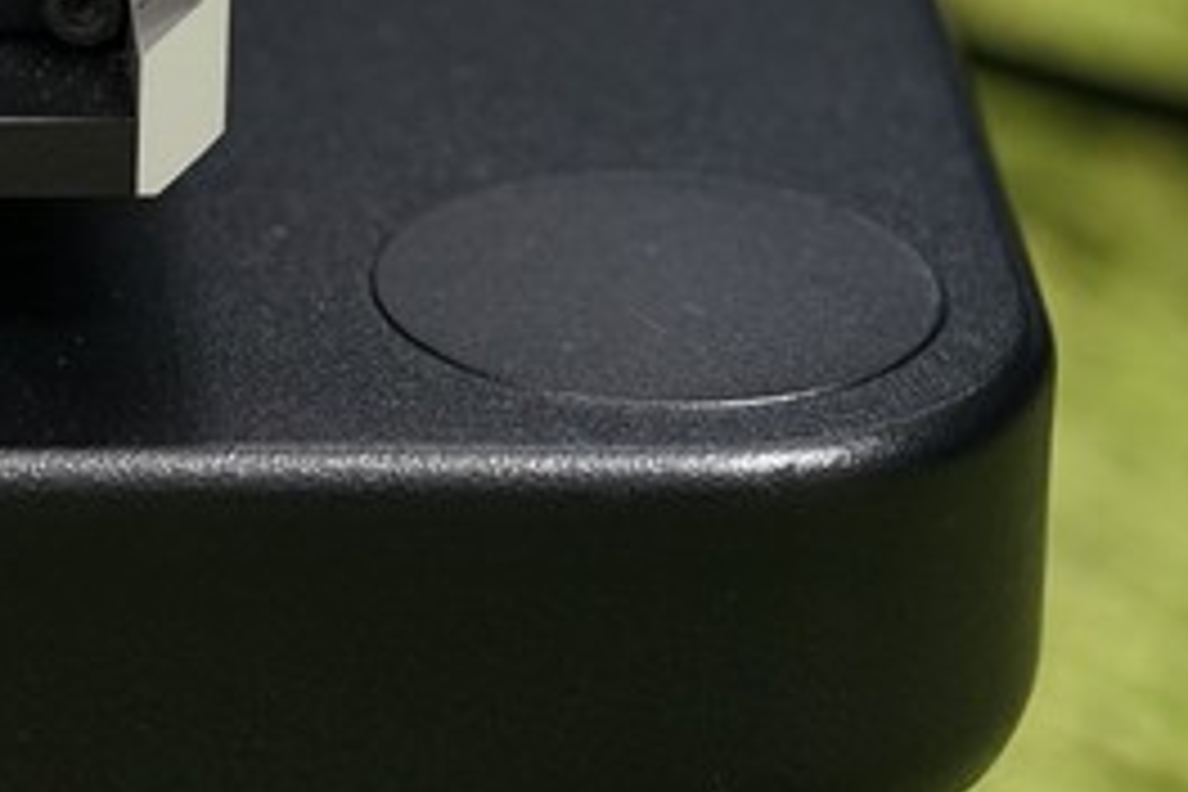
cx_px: -693
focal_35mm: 307
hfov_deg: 6.6
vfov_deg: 4.4
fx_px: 10130
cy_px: -549
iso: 1600
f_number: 4
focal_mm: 90
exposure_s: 1/100
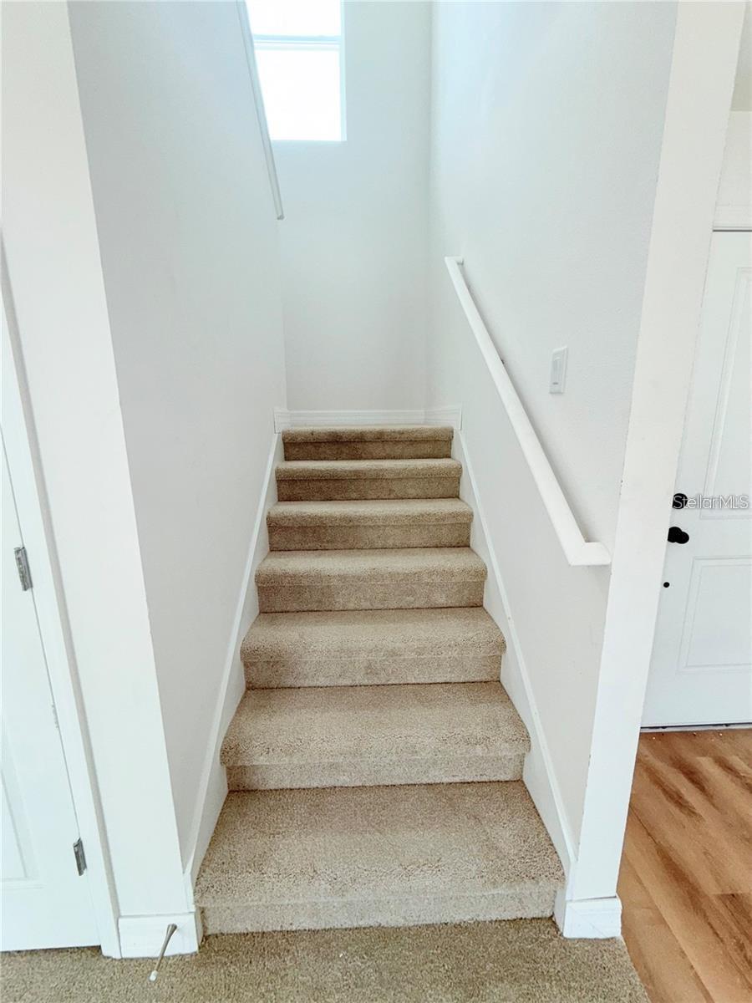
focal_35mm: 14
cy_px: 502
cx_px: 376
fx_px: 406
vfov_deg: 102.1
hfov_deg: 85.7
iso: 64
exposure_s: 1/122
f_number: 2.2
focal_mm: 2.22
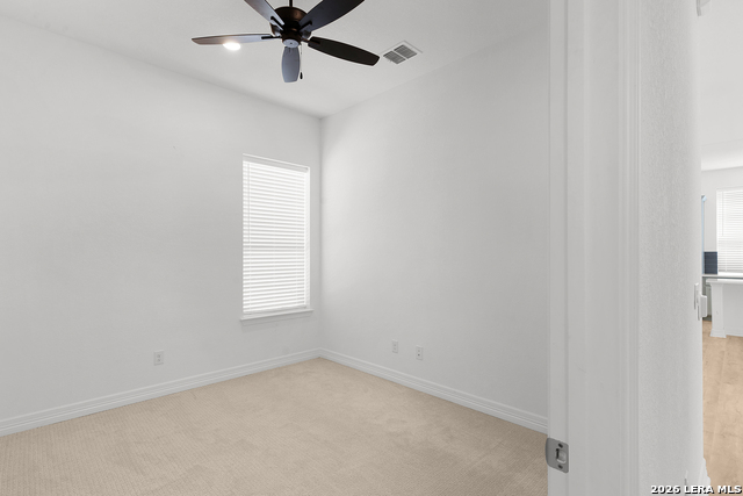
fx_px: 351
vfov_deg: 70.5
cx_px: 372
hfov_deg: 93.3
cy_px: 248
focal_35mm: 17
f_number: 9
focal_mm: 17
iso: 100
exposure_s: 1/2.5
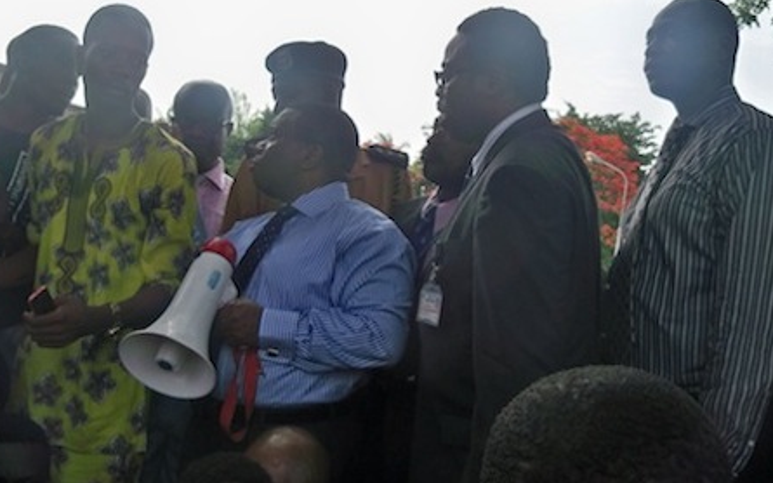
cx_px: 387
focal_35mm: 42
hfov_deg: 47.2
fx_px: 885
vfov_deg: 30.4
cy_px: 175
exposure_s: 1/640
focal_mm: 6.2
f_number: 3.5
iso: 64
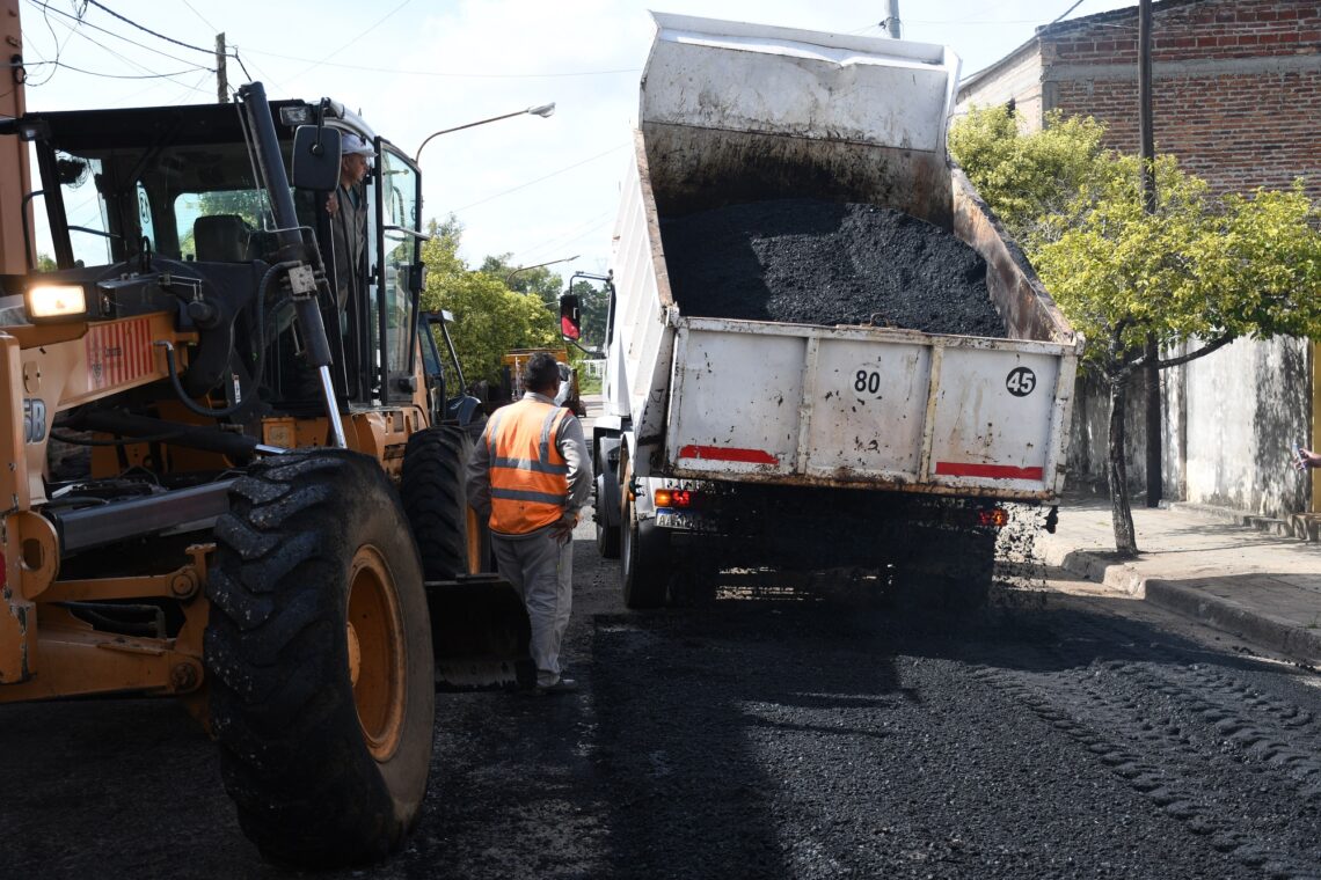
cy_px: 440
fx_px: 1871
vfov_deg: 26.5
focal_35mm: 51
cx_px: 660
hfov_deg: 38.9
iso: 100
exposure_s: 1/400
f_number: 4.5
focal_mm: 34
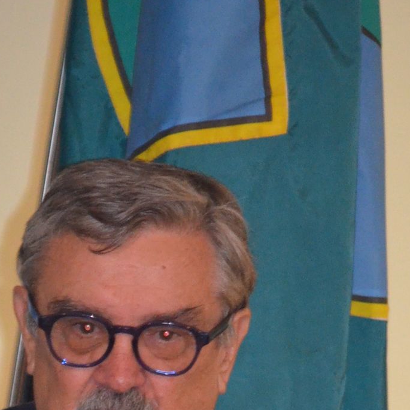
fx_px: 11953
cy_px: 615
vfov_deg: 2.0
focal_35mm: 892
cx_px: 227
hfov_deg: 2.0
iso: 3200
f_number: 5
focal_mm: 200
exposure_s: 1/60
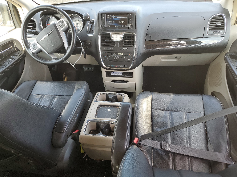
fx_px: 178
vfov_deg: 53.1
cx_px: 118
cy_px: 88
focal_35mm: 26
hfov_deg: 67.3
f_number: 1.5
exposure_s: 1/125
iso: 50
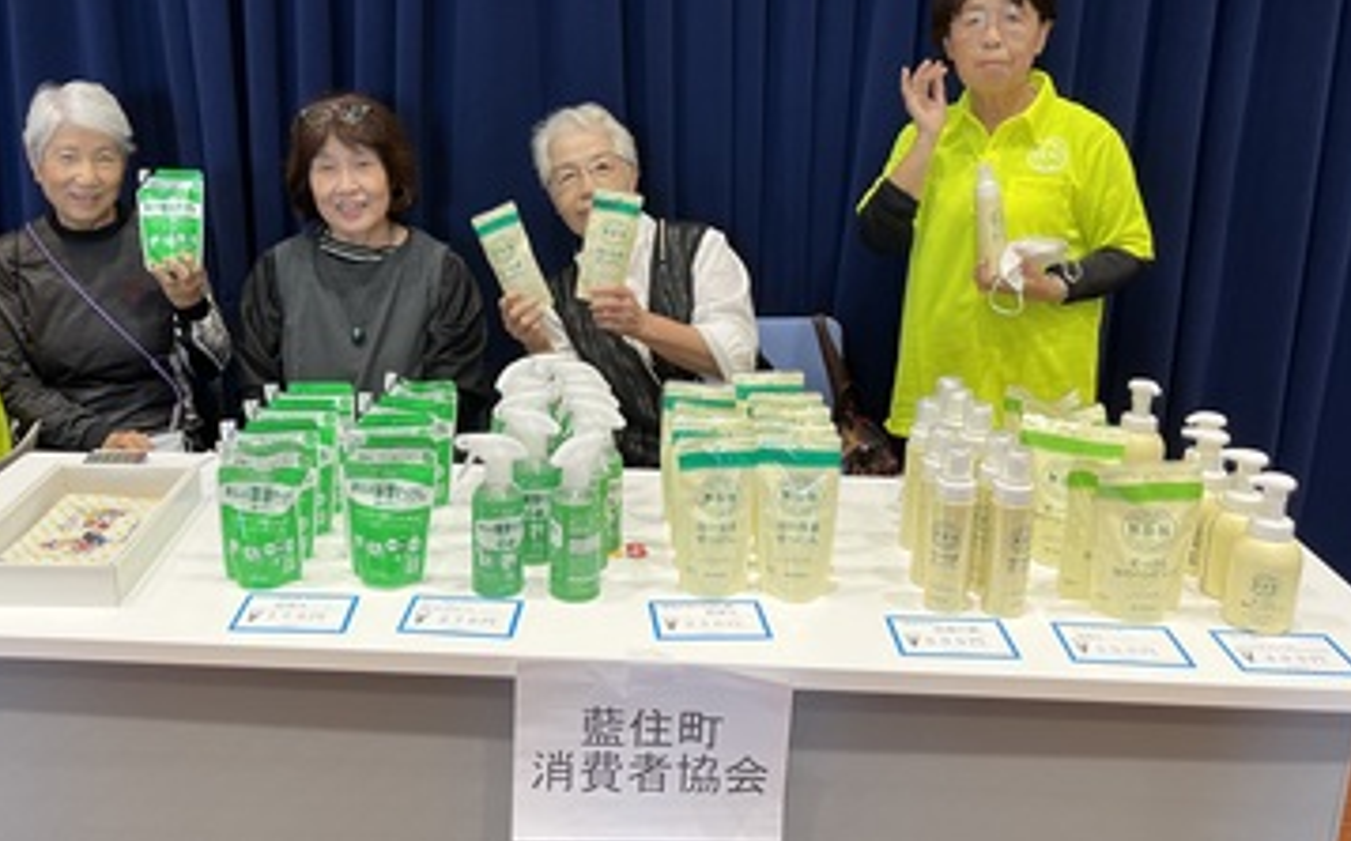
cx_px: 577
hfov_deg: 52.6
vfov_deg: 34.3
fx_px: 1361
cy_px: 339
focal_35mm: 37
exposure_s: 1/119
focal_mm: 5.1
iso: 125
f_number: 1.6
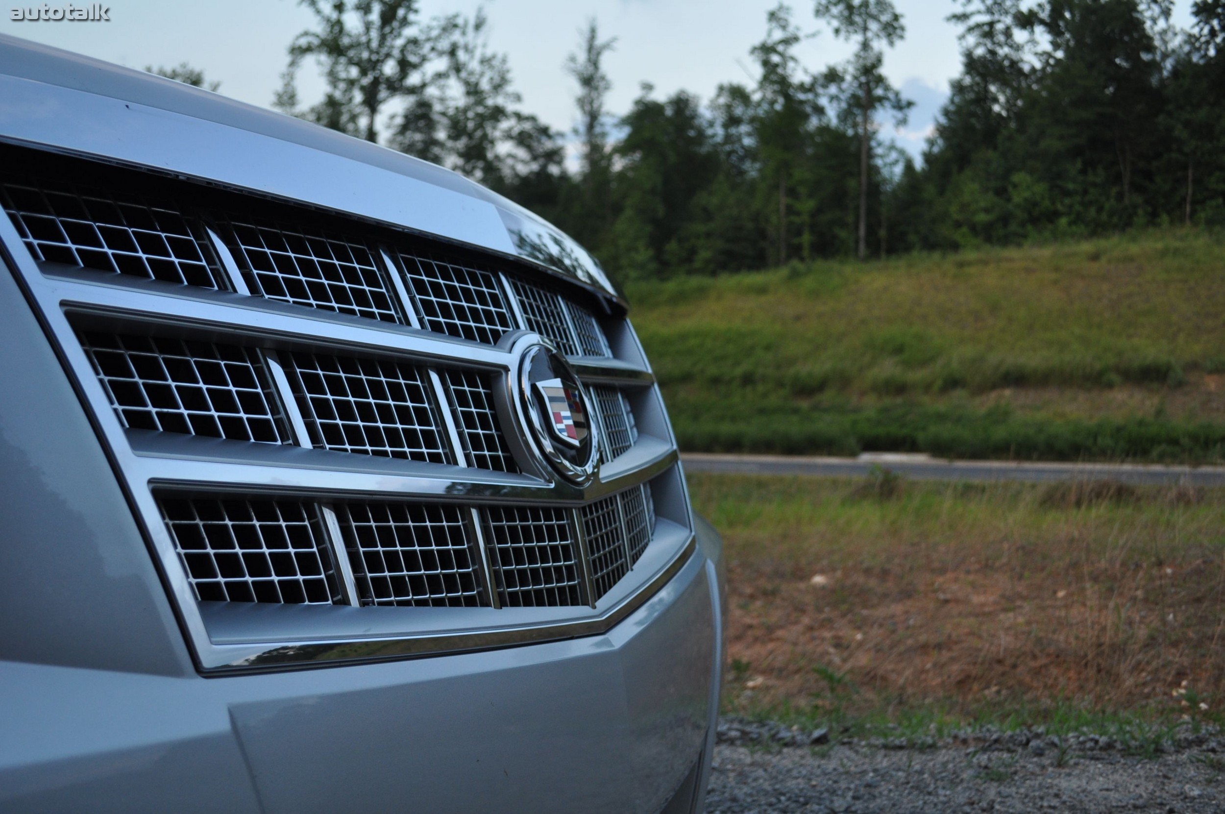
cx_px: 612
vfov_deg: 36.8
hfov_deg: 53.2
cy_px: 407
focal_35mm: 36
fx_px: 1224
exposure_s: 1/80
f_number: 4.5
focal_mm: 24
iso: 400
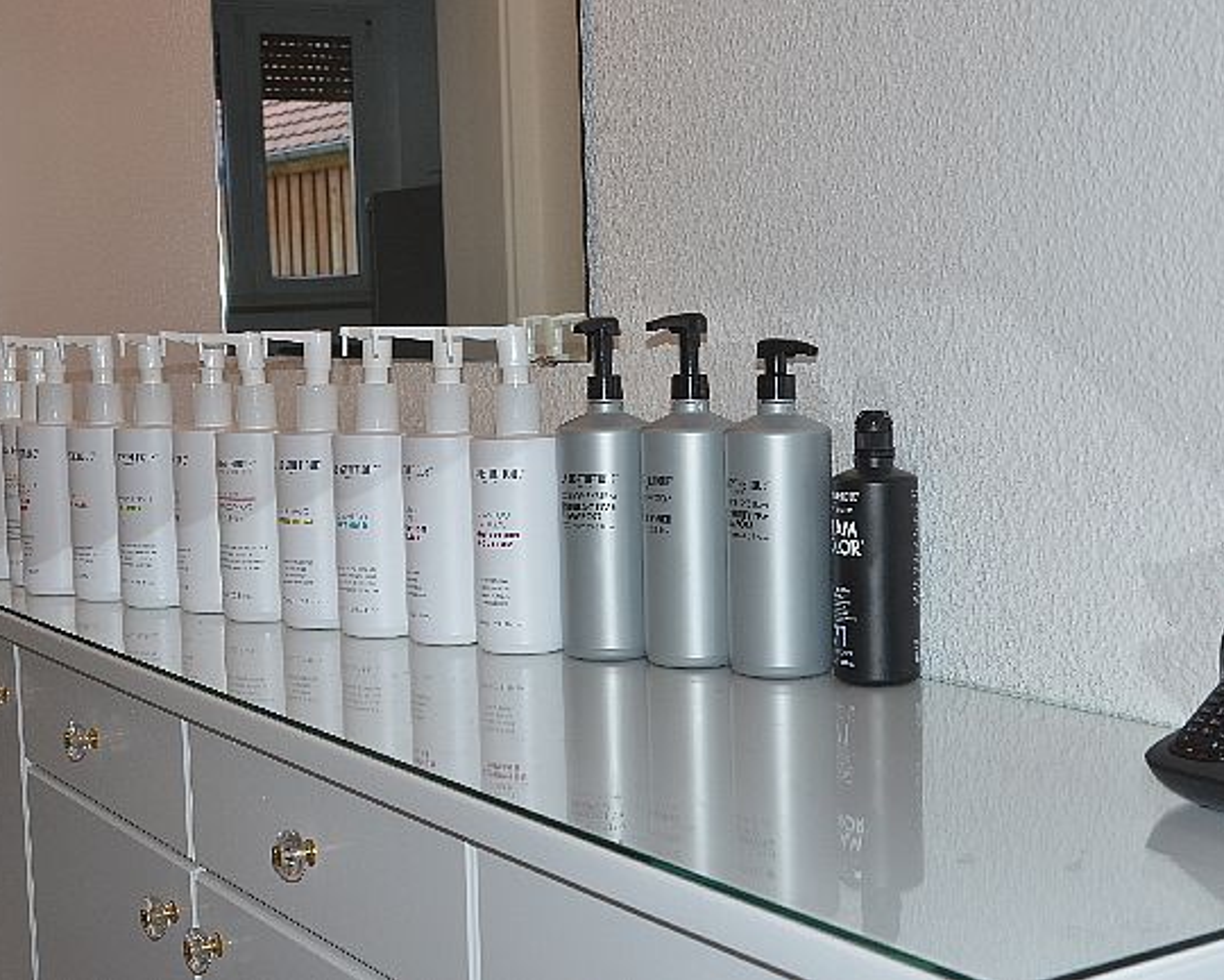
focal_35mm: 52
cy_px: 490
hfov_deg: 35.9
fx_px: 1884
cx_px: 503
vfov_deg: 29.1
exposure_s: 1/80
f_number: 9
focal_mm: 46
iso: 500
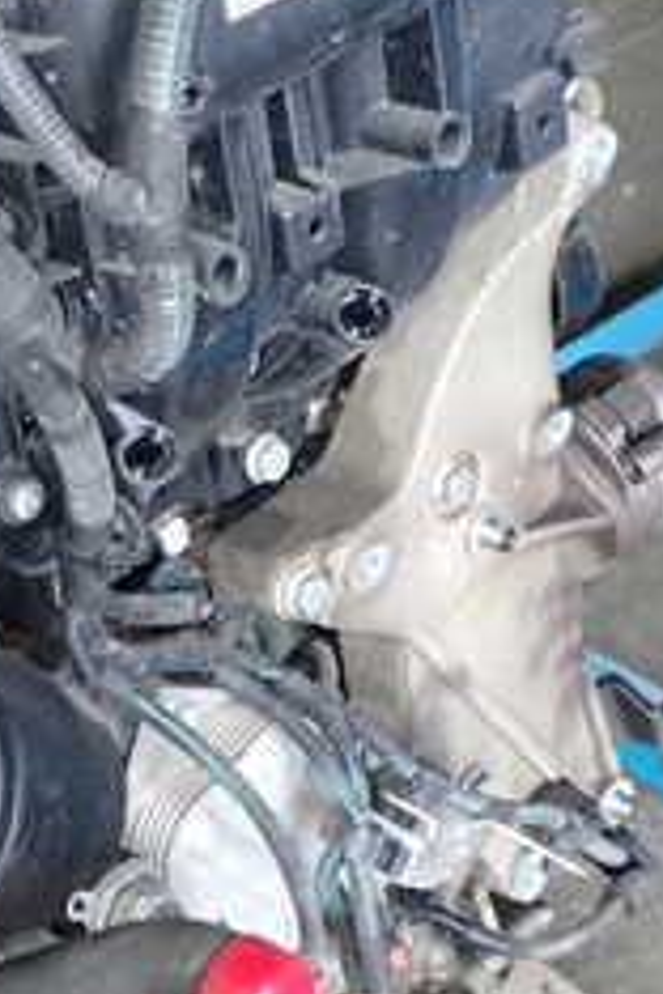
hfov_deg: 14.0
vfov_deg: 21.2
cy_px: 353
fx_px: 2652
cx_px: -13
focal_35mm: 96
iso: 200
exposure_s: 1/40
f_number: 2.5
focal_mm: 6.37
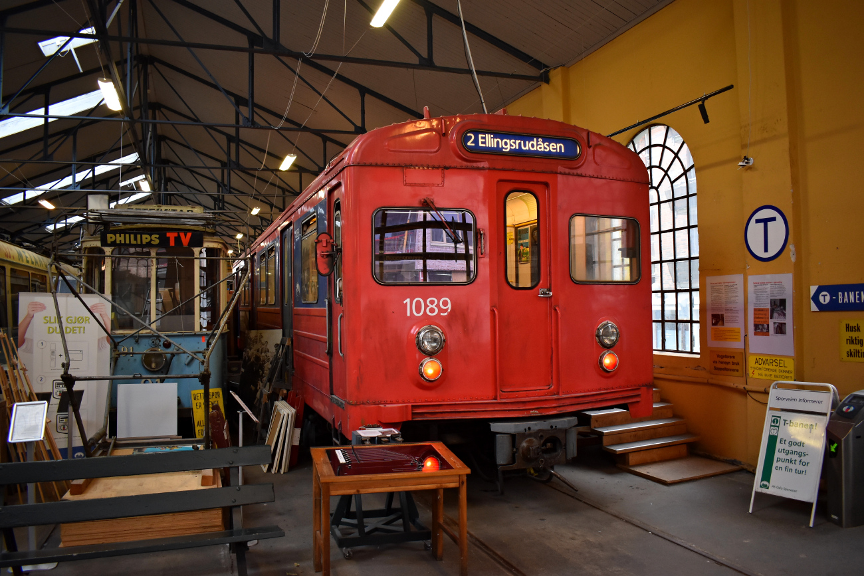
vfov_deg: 47.9
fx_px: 648
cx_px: 432
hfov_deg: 67.4
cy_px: 288
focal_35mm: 27
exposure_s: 1/60
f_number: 3.5
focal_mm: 18
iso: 900
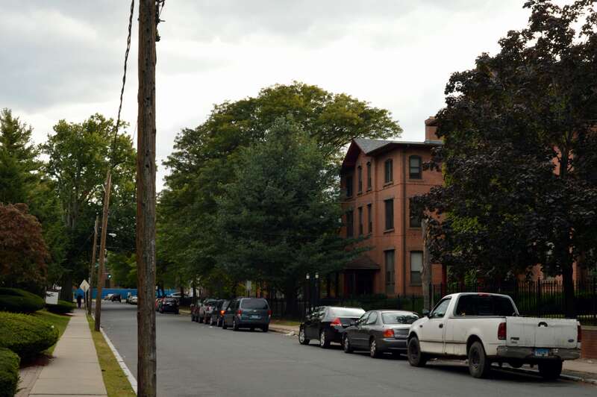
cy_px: 198
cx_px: 298
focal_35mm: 52
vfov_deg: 25.7
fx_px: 870
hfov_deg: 37.9
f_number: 9
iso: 200
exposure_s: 1/60
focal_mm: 35
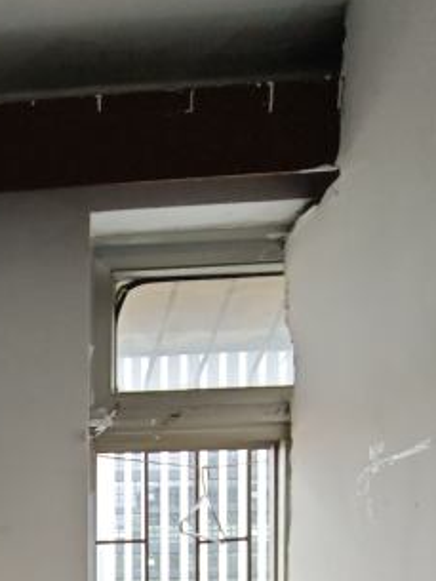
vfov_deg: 32.5
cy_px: 689
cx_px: -118
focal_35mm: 49
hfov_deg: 25.8
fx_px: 822
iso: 64
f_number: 2.2
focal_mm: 2.16
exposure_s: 1/74.2
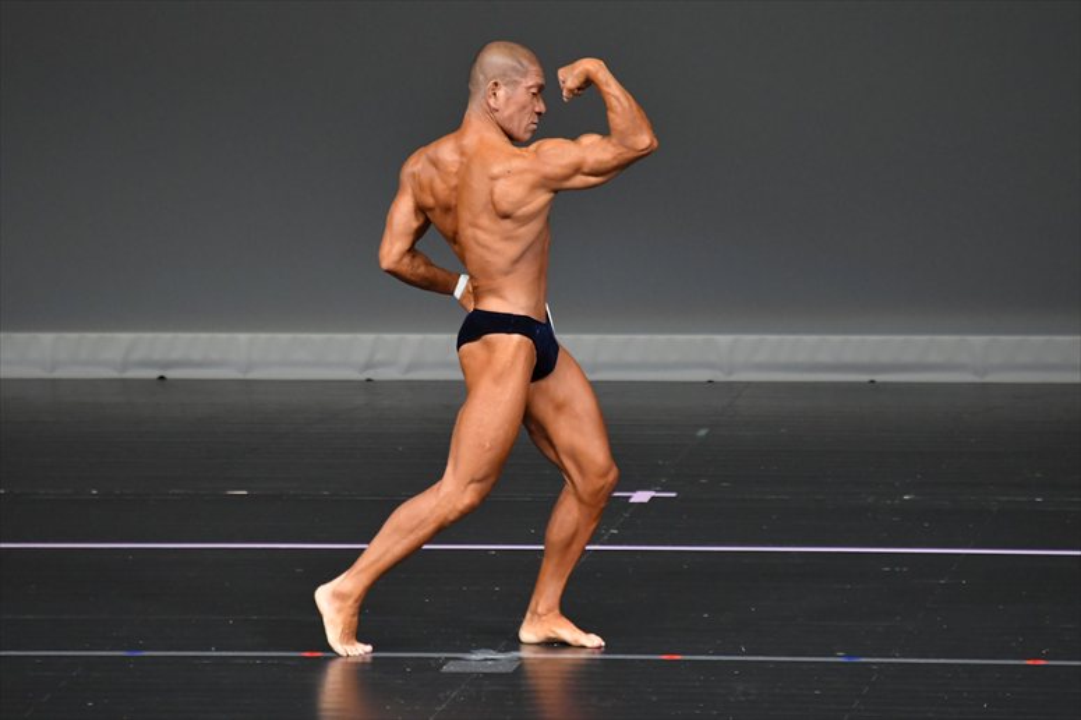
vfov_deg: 3.1
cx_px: 540
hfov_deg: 4.6
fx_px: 13506
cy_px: 360
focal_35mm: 450
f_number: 5.6
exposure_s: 1/400
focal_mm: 300
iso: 4000
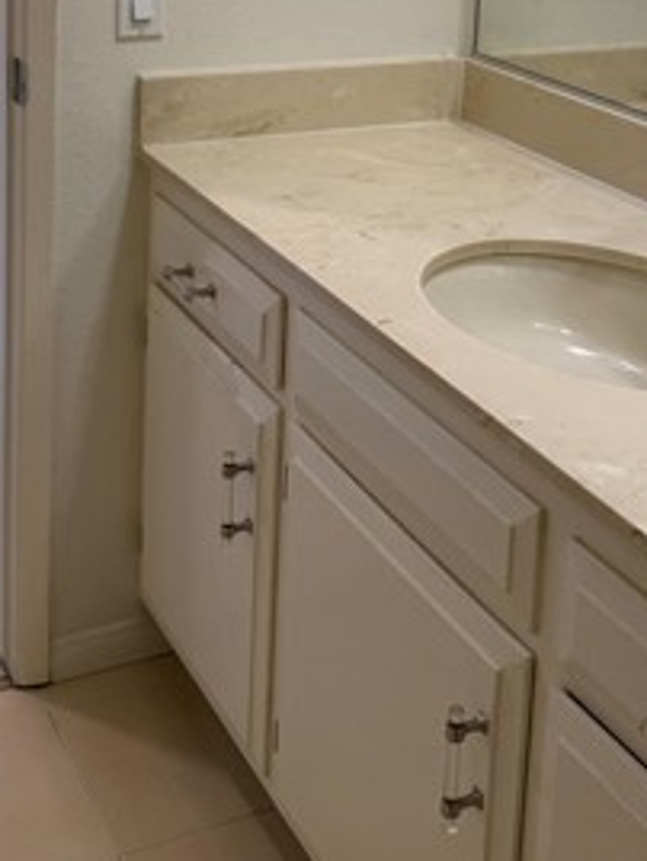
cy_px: 32
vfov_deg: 31.6
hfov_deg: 25.7
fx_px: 1419
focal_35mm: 57
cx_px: 330
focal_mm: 6.76
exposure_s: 1/120
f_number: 1.78
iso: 100
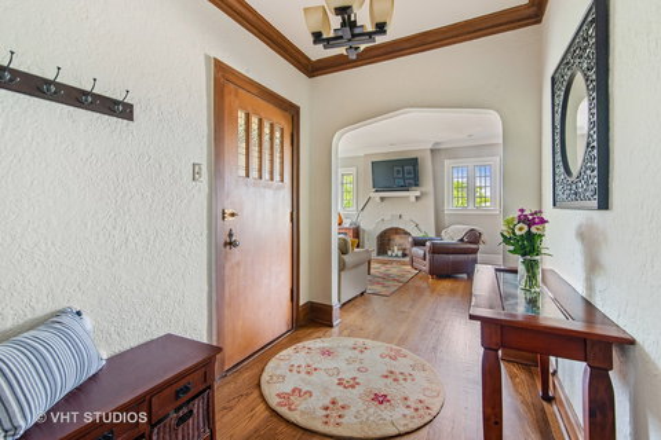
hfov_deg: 96.7
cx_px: 330
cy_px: 220
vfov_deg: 73.7
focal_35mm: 16
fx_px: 294
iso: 200
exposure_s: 1.6
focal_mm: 16
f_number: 8
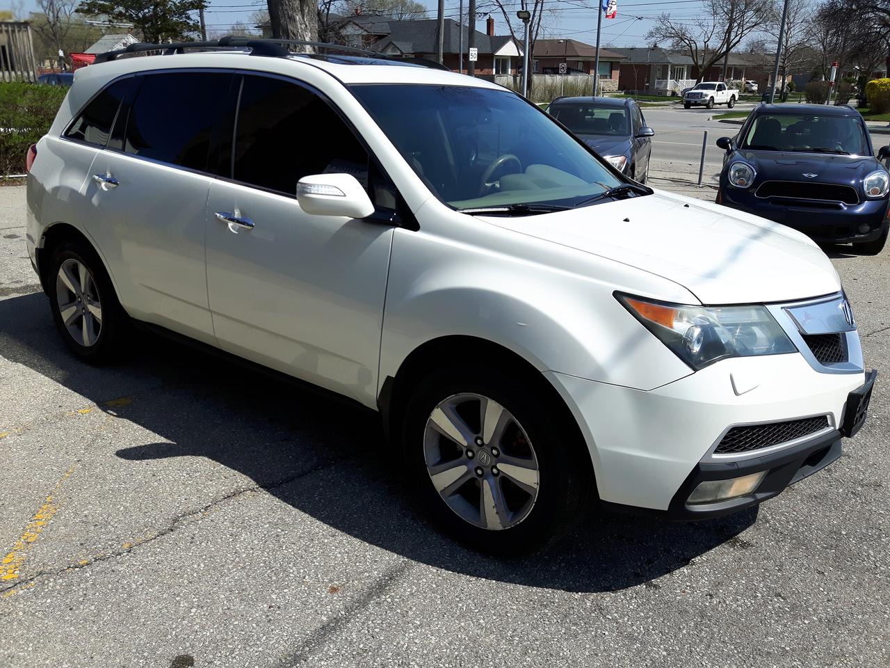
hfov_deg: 58.4
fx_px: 797
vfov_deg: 45.4
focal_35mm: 31
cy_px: 334
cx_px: 445
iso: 40
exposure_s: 1/1506
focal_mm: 3.7
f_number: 1.9
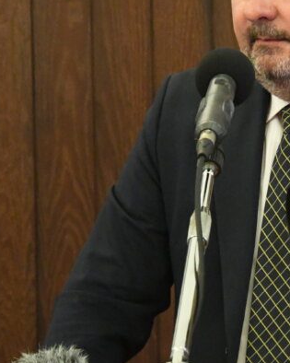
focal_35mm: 273
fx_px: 2930
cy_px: 84
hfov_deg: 5.7
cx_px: 231
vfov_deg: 7.1
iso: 10000
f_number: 5
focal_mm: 75
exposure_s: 1/125
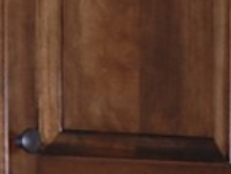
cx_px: 72
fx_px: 1877
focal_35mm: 281
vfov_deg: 5.1
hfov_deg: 7.0
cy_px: 442
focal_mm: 26
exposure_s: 1/125
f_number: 5.6
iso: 200
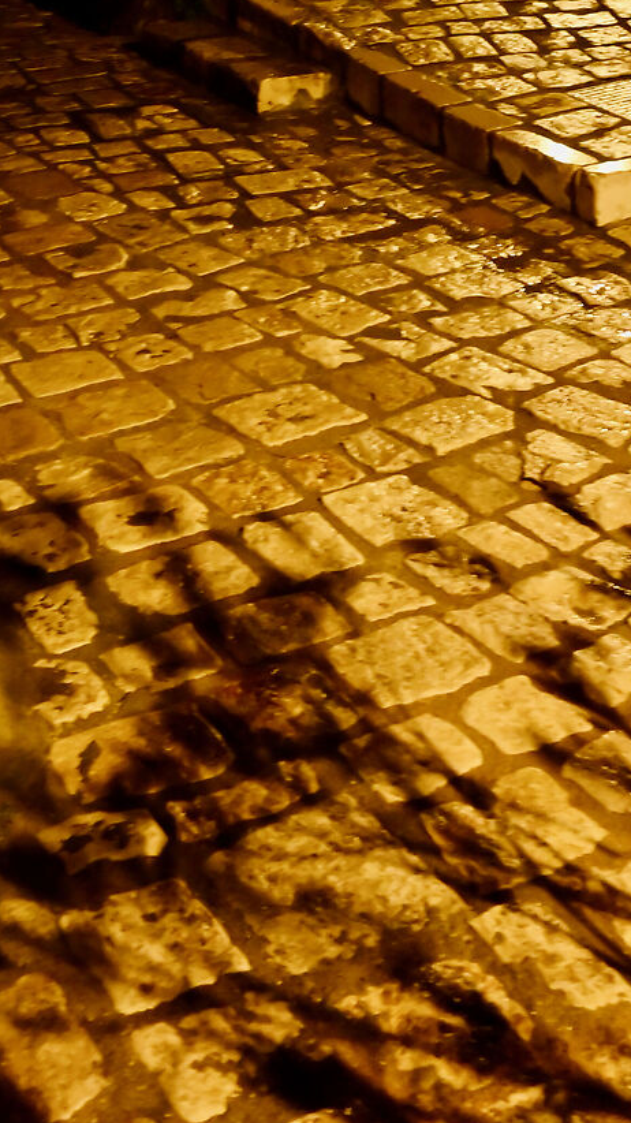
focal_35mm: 52
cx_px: 273
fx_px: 1548
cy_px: -85
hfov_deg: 23.0
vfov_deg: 34.8
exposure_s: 1/3
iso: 1600
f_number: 8
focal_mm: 17
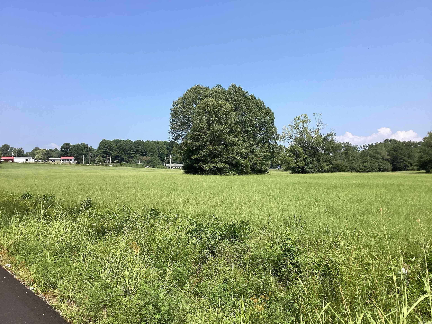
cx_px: 216
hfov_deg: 58.4
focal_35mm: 31
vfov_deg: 45.4
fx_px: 387
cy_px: 162
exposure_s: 1/1148
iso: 25
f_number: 2.4
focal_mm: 3.3
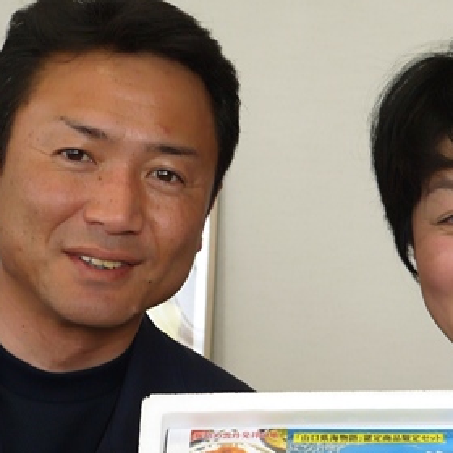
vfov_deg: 17.1
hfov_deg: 17.2
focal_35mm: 101
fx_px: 1495
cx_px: 265
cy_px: 359
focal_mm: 25
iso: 200
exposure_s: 1/60
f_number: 5.3
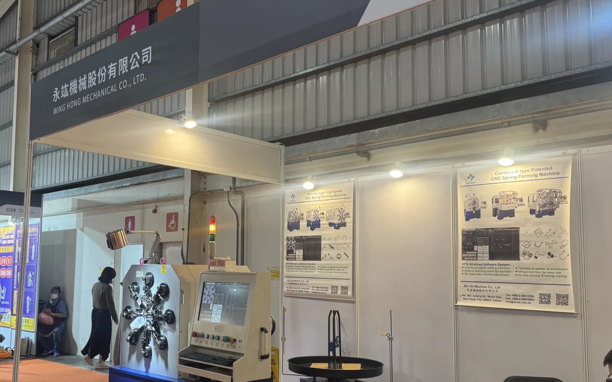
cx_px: 229
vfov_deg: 36.2
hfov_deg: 54.7
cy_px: 222
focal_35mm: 35
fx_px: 584
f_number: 1.78
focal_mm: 6.76
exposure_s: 1/60
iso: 160
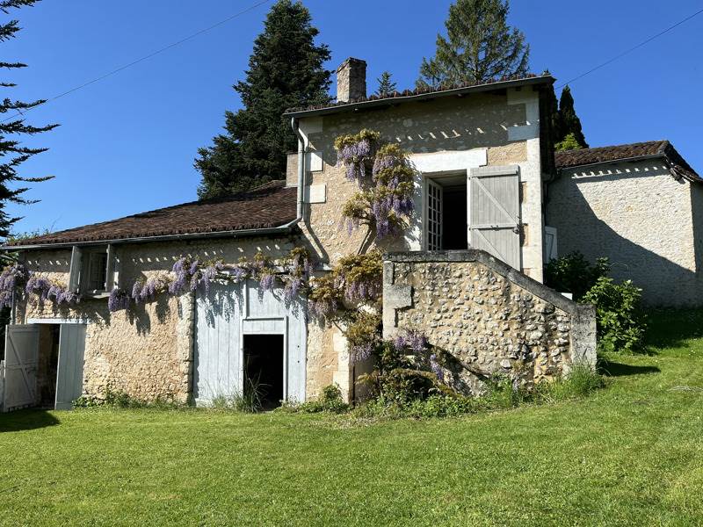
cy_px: 264
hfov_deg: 67.3
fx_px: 528
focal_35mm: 26
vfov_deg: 53.1
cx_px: 352
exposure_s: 1/3623
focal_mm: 5.1
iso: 50
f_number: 1.6
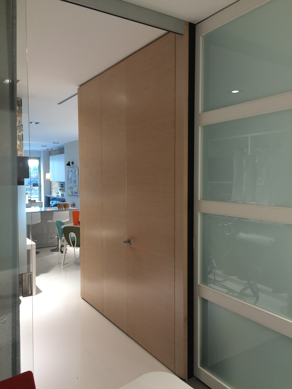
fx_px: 326
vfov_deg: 61.7
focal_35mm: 29
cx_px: 146
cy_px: 194
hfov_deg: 48.2
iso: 64
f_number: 2.2
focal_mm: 4.15
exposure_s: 1/33
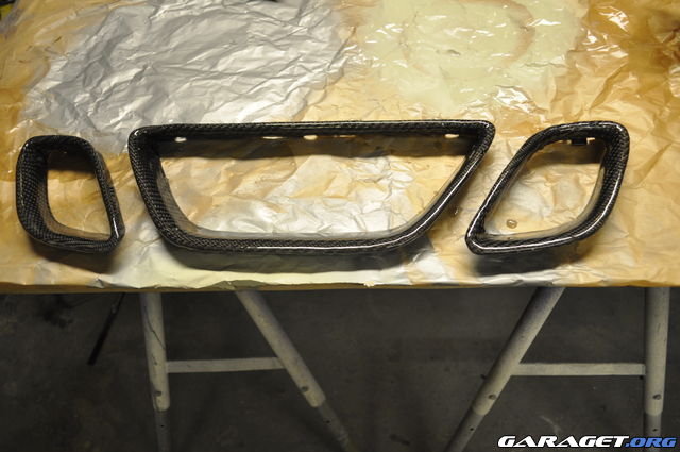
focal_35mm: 30
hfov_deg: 62.0
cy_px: 226
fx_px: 566
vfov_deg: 43.5
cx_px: 340
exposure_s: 1/60
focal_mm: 20
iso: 640
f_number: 4
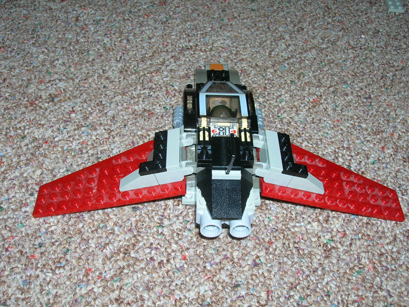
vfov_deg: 34.3
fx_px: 496
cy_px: 154
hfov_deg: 44.8
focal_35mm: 42
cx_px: 204
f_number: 5.2
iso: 50
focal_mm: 7
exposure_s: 1/60.1
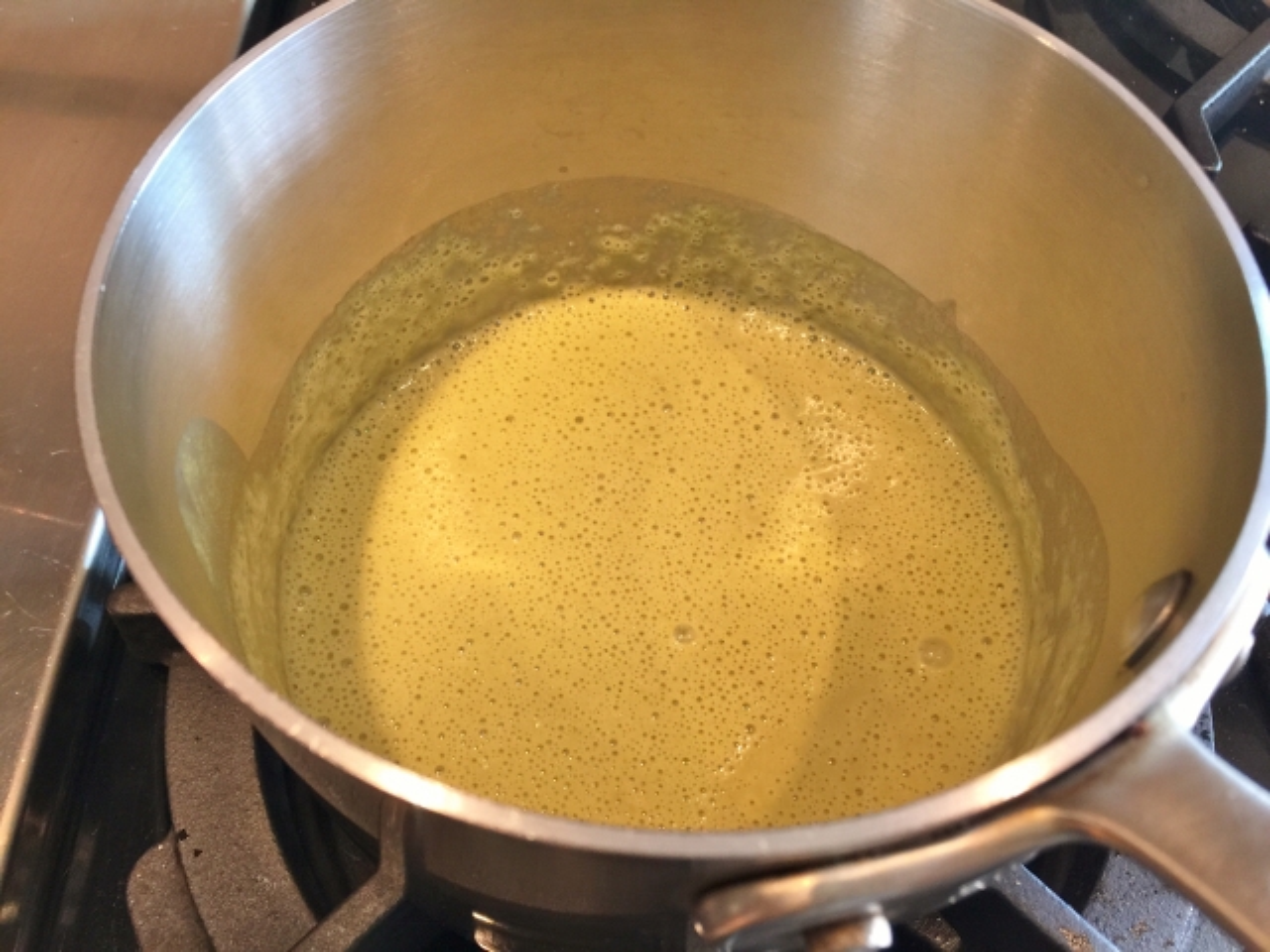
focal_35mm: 29
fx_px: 1064
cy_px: 476
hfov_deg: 61.7
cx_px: 635
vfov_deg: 48.2
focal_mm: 4.15
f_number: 2.2
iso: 50
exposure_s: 1/30
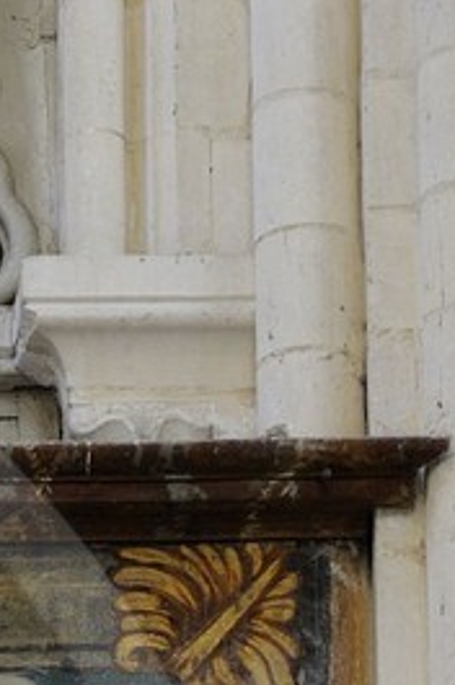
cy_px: 1029
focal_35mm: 1087
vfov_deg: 1.9
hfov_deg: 1.3
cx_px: -556
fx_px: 20660
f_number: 4
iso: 800
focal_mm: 180
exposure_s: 1/100
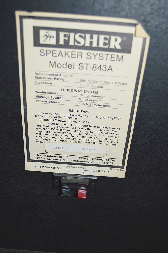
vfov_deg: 53.2
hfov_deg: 36.8
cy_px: 126
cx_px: 84
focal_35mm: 36
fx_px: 252
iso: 720
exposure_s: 1/60
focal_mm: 24
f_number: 3.8
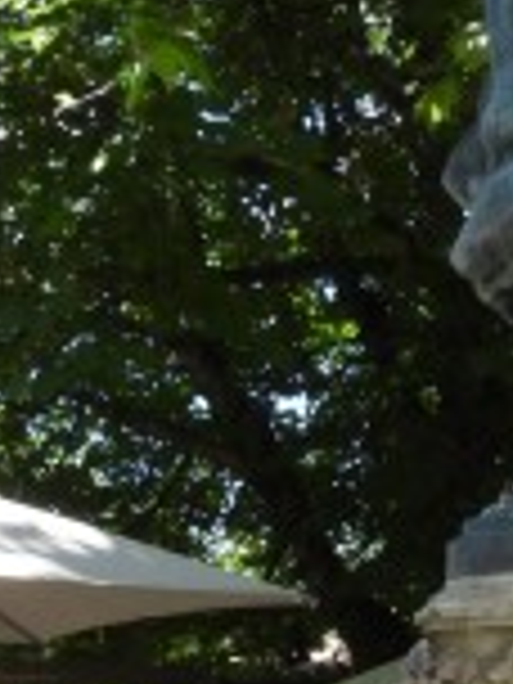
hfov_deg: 15.2
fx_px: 1877
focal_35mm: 95
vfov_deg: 19.8
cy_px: 734
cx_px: 554
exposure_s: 1/250
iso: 400
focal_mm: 4.3
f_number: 8
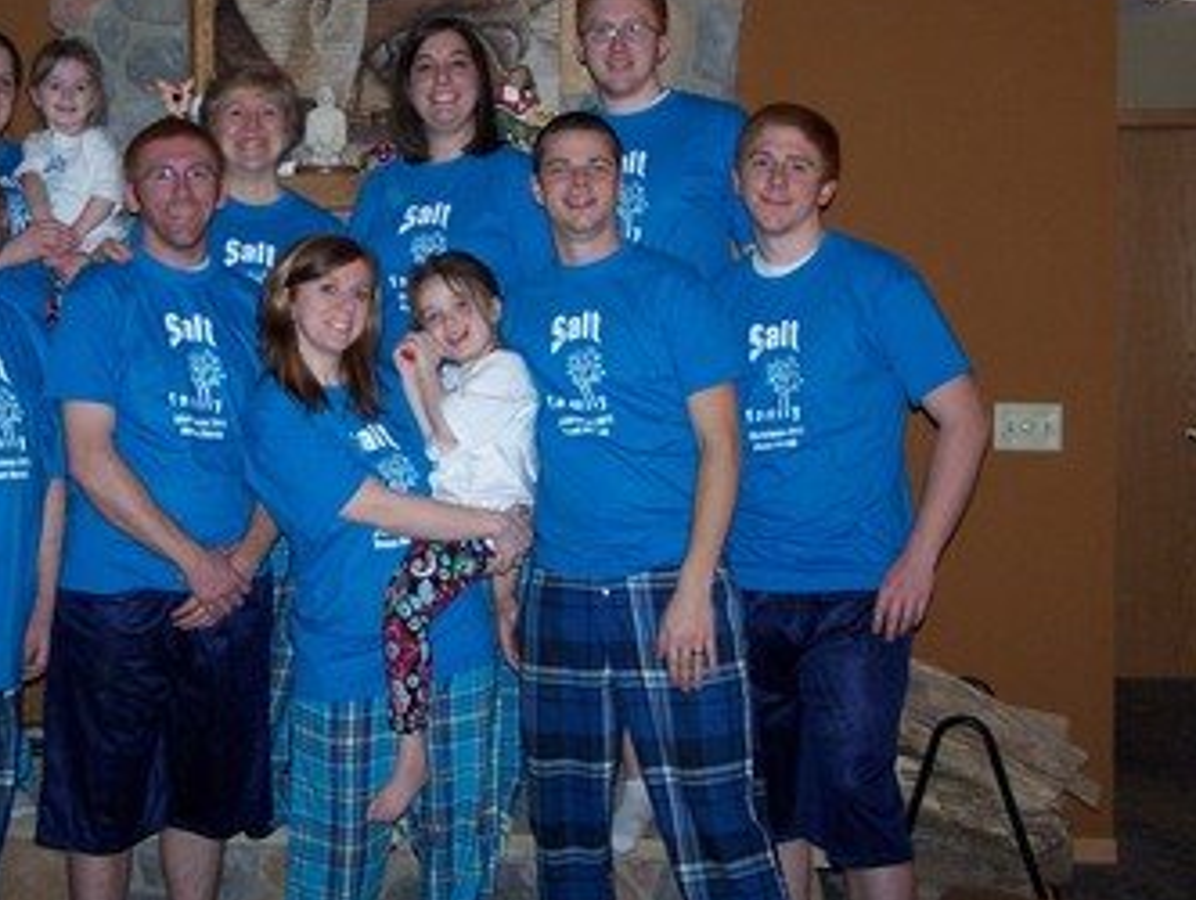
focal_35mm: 65
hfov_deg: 29.6
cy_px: 331
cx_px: 396
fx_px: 2249
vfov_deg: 22.6
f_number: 3
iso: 140
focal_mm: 8
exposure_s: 1/60
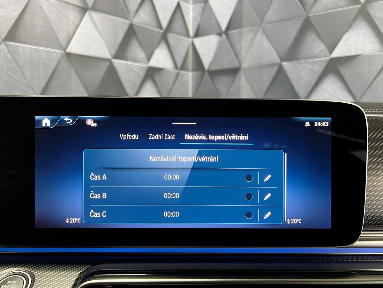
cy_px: 144
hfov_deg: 67.3
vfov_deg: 53.1
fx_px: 288
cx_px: 192
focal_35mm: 26
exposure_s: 1/52
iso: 500
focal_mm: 5.7
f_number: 1.5
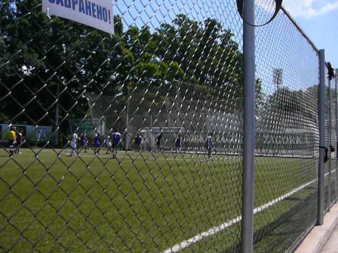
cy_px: 126
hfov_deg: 52.6
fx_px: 342
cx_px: 169
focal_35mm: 35
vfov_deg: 40.7
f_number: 5
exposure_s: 1/4000
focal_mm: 5.2
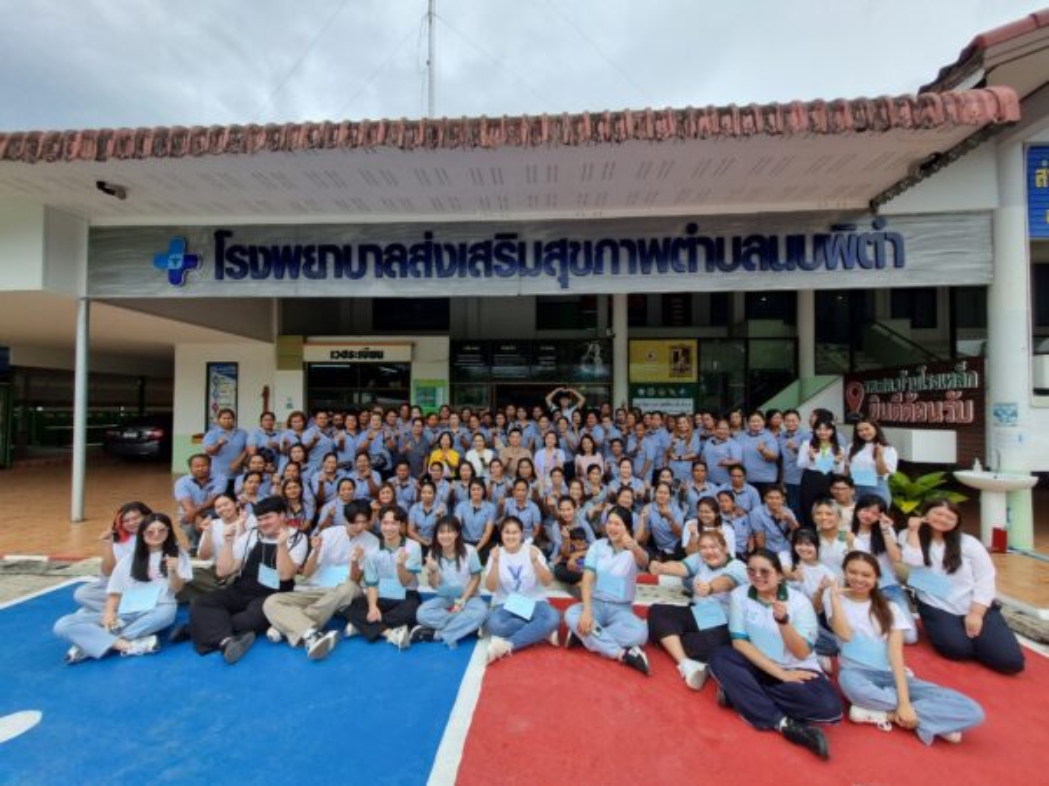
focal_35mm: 13
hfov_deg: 106.2
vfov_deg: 89.9
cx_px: 524
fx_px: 394
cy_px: 393
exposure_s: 1/1018
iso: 50
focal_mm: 1.74
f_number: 2.2
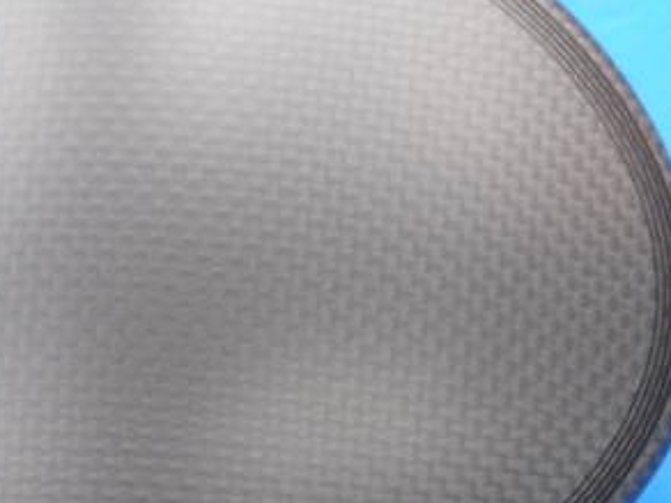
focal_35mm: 184
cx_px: 262
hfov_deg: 10.7
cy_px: 328
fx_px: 3567
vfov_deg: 8.1
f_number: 5.6
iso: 800
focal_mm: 42
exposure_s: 1/60
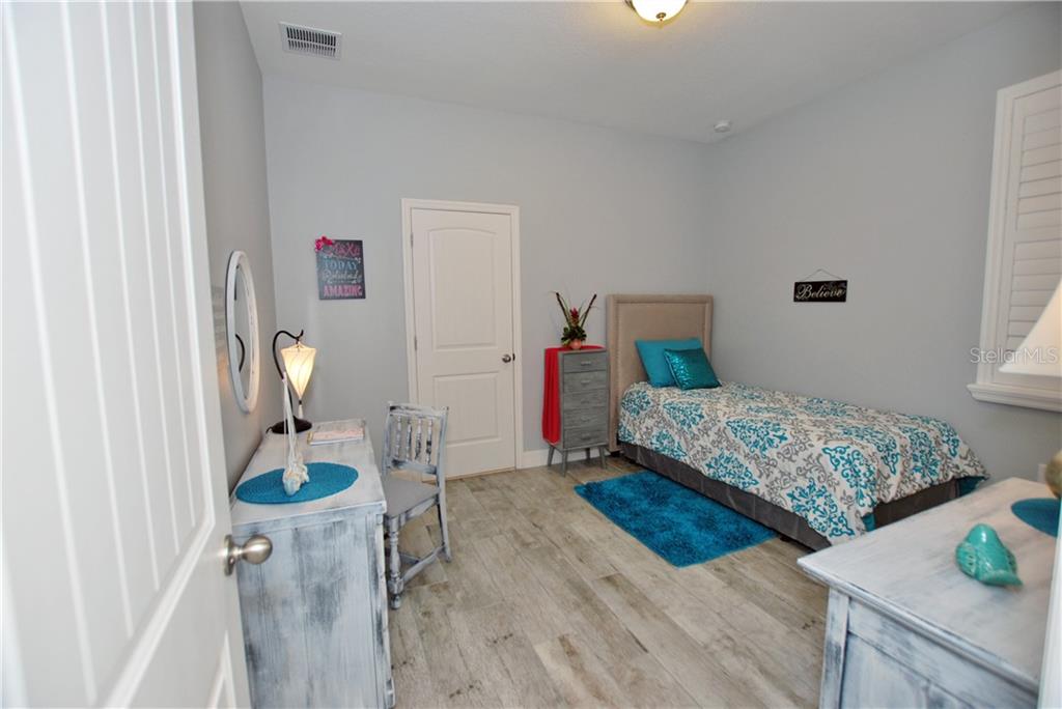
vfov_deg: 77.4
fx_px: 443
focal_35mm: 15
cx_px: 531
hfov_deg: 100.4
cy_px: 354
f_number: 4
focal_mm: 10
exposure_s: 1/60
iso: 200
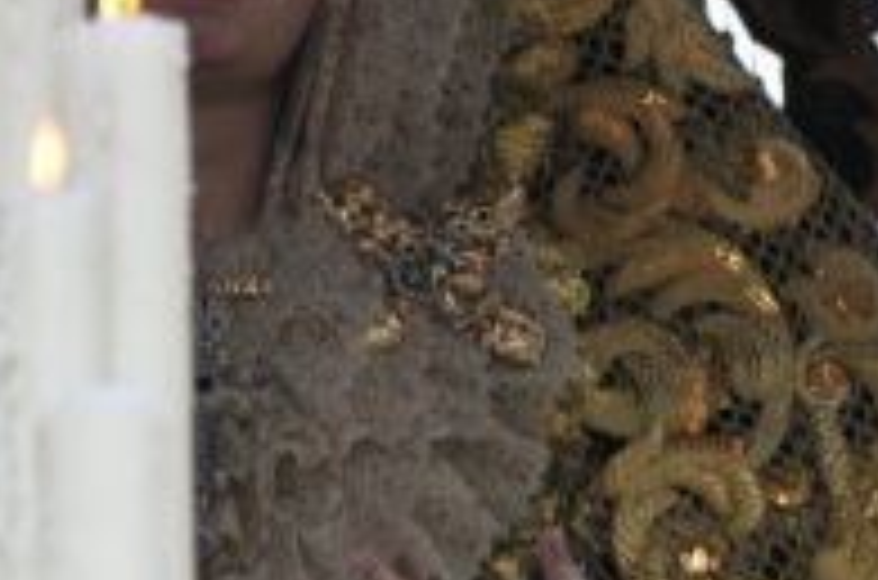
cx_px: 342
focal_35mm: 691
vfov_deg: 2.0
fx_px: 16812
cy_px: -67
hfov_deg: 3.0
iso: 500
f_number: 9
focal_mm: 200
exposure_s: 1/320
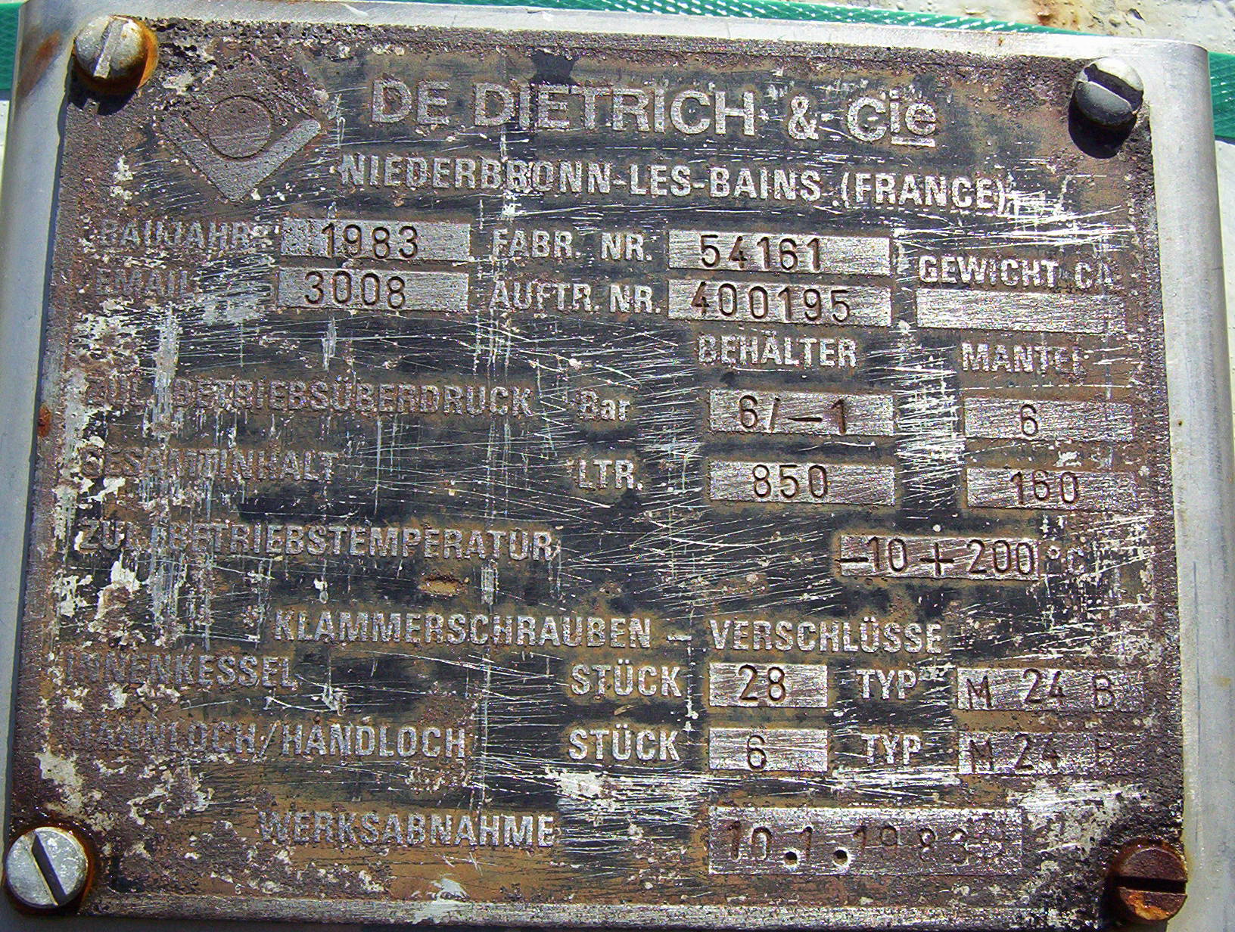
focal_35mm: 52
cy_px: 466
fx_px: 1860
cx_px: 618
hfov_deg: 36.7
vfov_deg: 28.1
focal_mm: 6.78
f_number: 4.22
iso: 100
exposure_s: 1/639
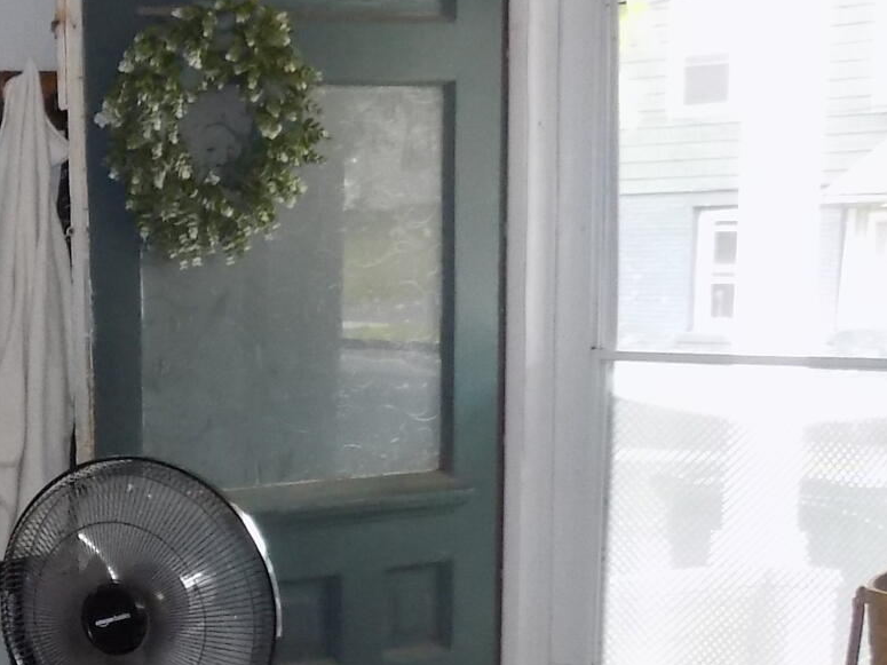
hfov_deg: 20.4
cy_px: 640
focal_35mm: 89
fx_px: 2280
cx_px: -209
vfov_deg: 16.3
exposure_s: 1/30
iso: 220
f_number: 3.1
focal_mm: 4
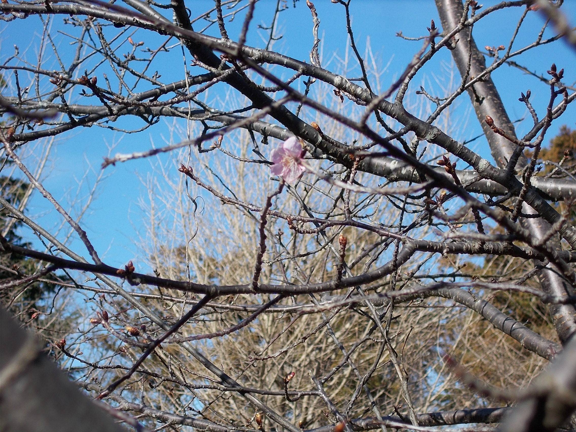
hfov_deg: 17.4
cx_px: 288
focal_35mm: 113
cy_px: 216
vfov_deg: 13.1
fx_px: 1880
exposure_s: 1/320
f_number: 6
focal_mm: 20.1
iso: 80
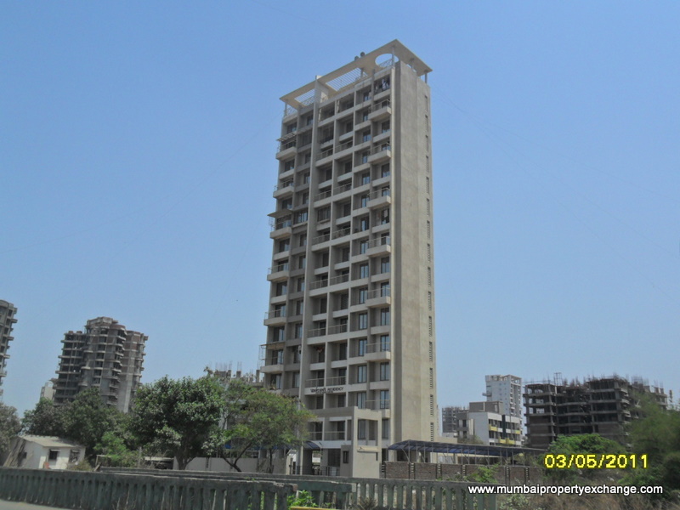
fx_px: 629
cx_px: 340
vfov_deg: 44.2
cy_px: 255
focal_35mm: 32
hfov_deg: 56.8
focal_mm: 5.7
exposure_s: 1/250
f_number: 9.4
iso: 100
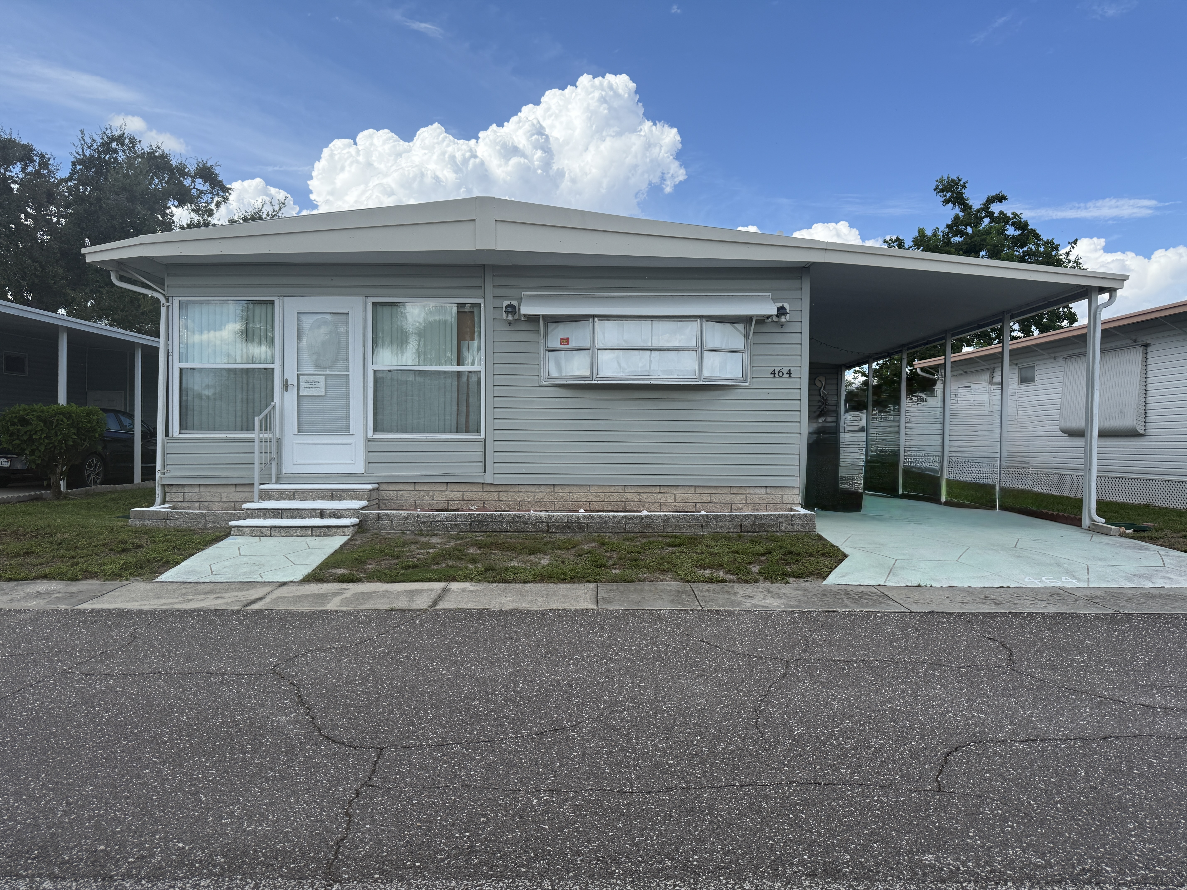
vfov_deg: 56.8
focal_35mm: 24
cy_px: 445
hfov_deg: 71.6
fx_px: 823
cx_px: 594
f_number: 1.78
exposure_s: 1/4405
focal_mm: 6.76
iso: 100
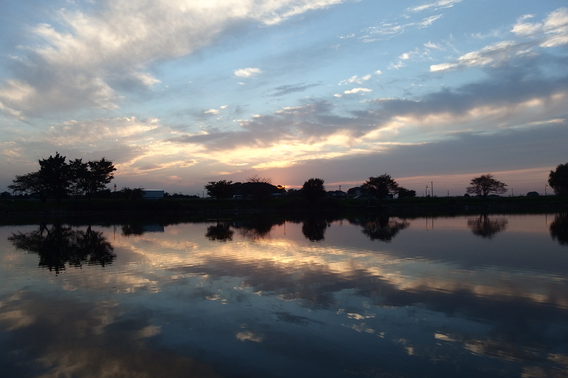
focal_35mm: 26
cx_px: 284
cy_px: 189
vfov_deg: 49.5
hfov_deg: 69.4
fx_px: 410
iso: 100
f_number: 2.5
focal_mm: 4.7
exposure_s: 1/500
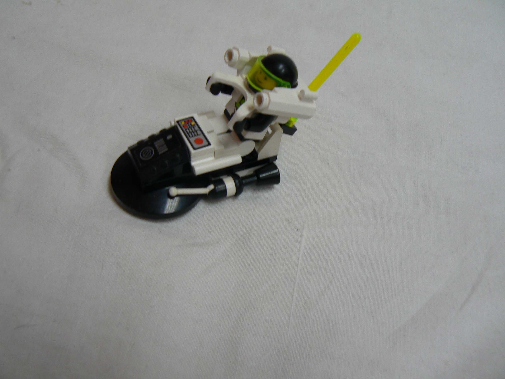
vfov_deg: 39.7
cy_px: 190
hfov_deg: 51.4
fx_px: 525
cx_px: 252
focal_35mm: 36
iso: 80
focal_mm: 6
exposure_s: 1/50
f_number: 2.8
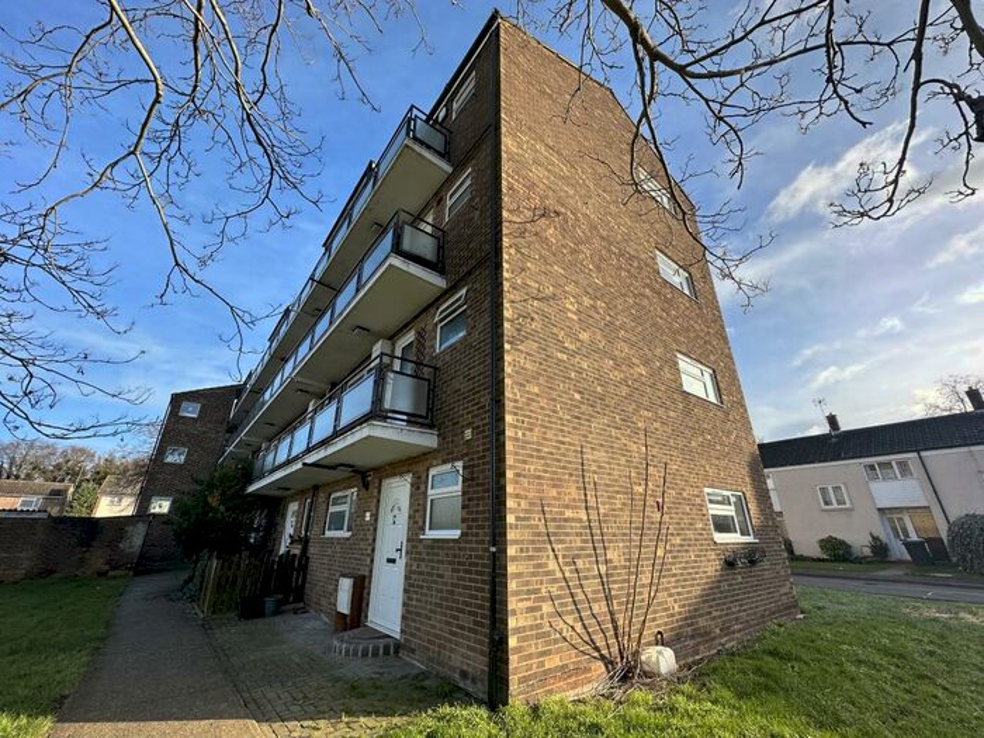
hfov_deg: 102.1
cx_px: 492
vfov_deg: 85.7
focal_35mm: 14
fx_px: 398
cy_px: 369
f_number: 2.2
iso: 40
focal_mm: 2.22
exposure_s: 1/619
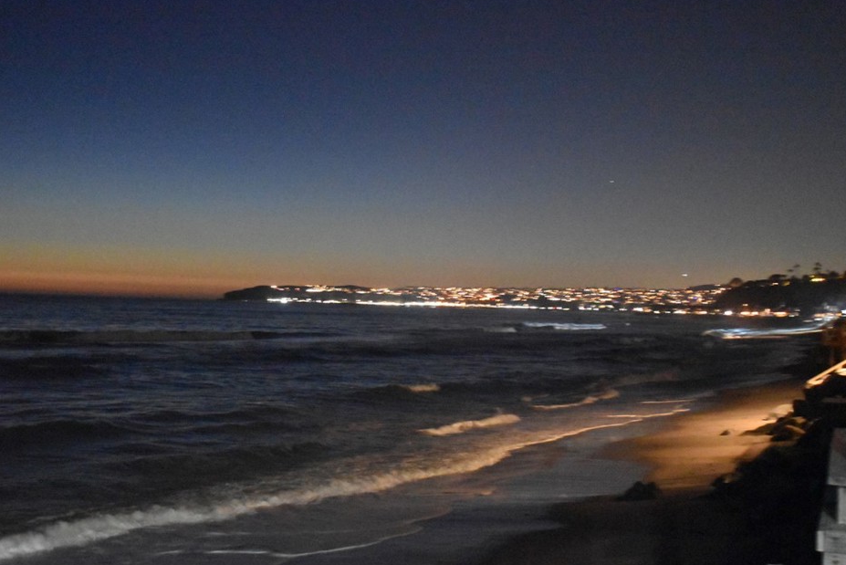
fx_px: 1246
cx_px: 436
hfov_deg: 37.5
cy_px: 305
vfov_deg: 25.5
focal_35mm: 53
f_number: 4.5
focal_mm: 32
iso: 12800
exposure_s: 1/5
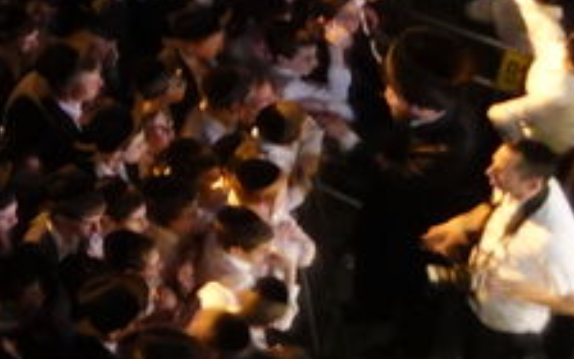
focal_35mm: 153
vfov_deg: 8.1
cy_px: -396
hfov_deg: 10.9
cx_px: -935
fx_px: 2393
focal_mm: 9.4
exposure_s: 1/8
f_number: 1.8
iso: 1000
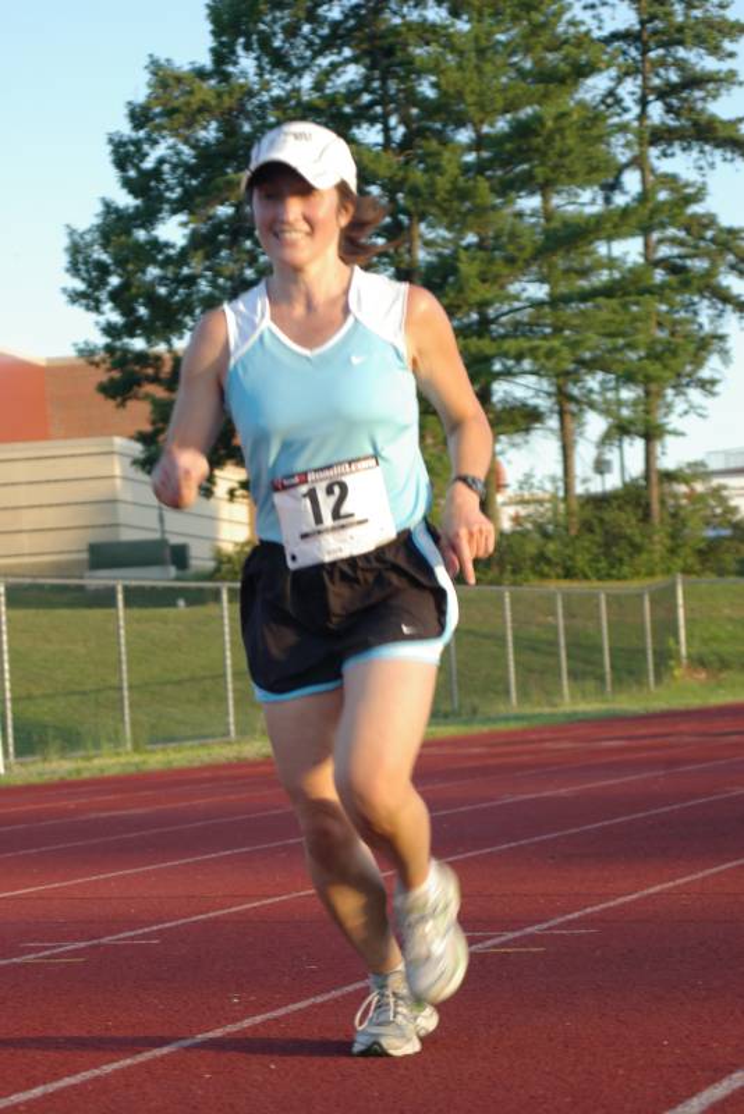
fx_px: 3716
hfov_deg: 11.4
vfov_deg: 17.1
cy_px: 557
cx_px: 372
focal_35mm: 120
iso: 200
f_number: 8
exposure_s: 1/125
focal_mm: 80
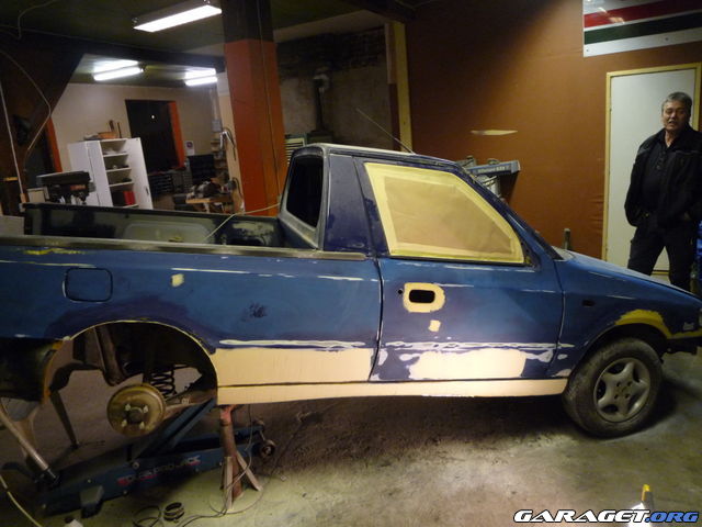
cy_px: 264
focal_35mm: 25
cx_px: 351
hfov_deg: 69.4
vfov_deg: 54.9
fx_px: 507
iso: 320
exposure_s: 1/30
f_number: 2.8
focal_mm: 4.4
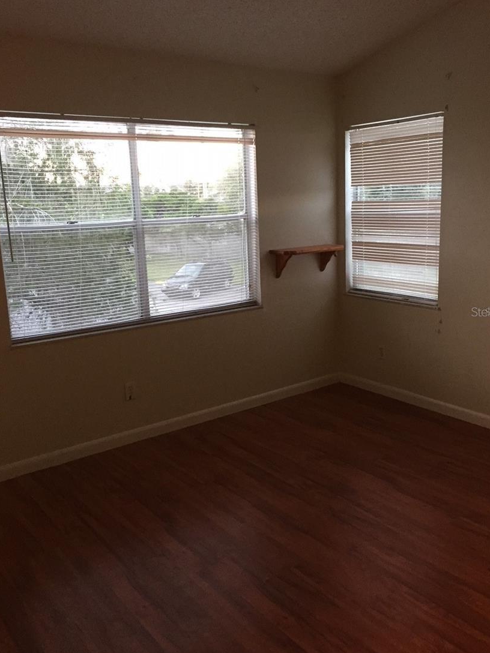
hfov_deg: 44.1
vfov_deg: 56.8
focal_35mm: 32
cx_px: 258
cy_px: 311
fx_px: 604
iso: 200
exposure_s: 1/30
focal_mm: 4.15
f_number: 2.2
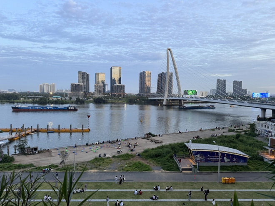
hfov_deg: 71.6
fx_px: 191
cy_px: 103
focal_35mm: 24
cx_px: 138
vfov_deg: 56.8
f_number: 1.78
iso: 160
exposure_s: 1/121
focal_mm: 6.76
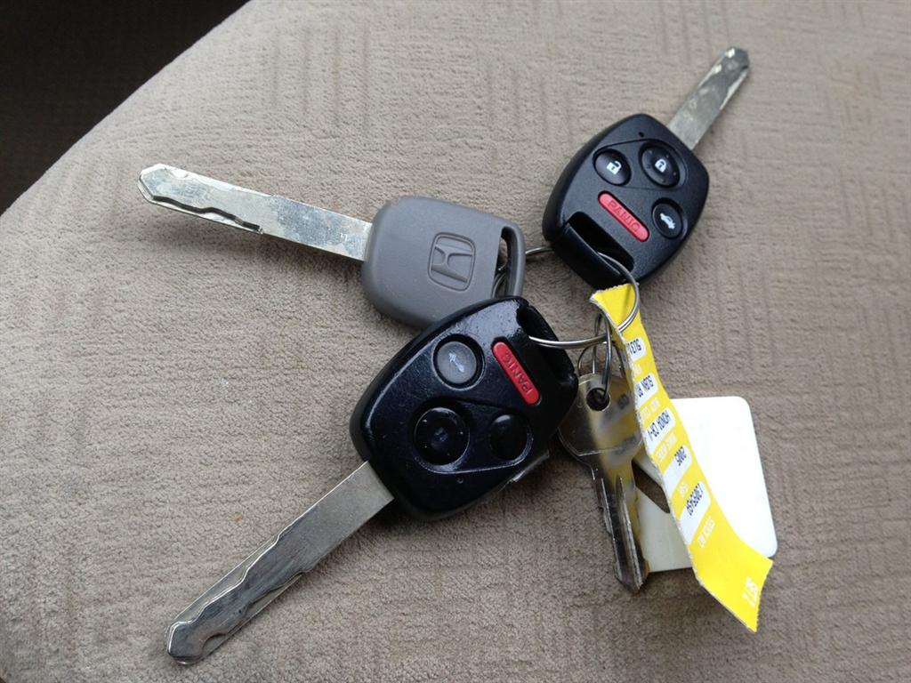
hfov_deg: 55.4
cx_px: 456
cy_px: 342
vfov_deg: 42.9
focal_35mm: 33
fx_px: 868
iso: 64
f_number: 2.4
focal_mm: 4.13
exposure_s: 1/120
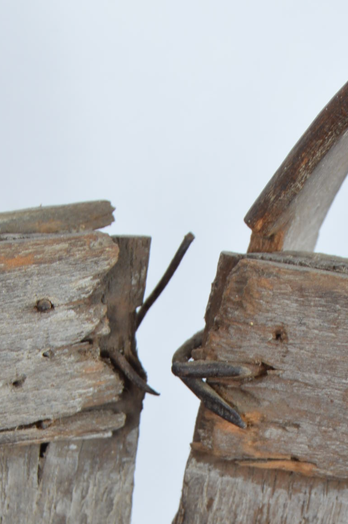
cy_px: 589
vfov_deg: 10.8
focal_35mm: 188
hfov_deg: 7.3
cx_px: 177
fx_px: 2731
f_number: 8
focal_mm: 48
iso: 100
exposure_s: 1/80
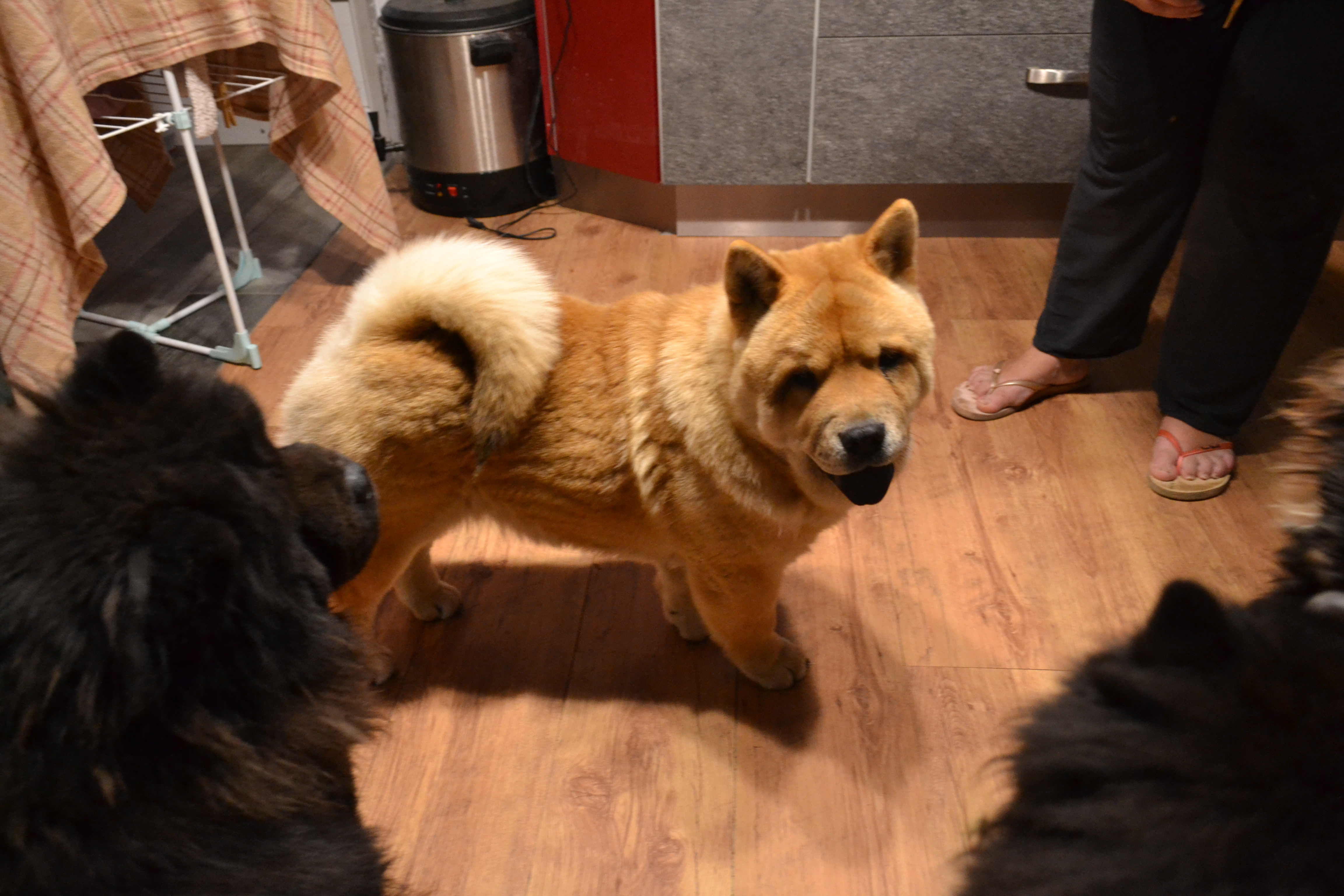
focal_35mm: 27
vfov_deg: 47.9
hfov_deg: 67.4
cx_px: 672
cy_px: 448
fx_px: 1008
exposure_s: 1/60
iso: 2200
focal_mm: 18
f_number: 3.5
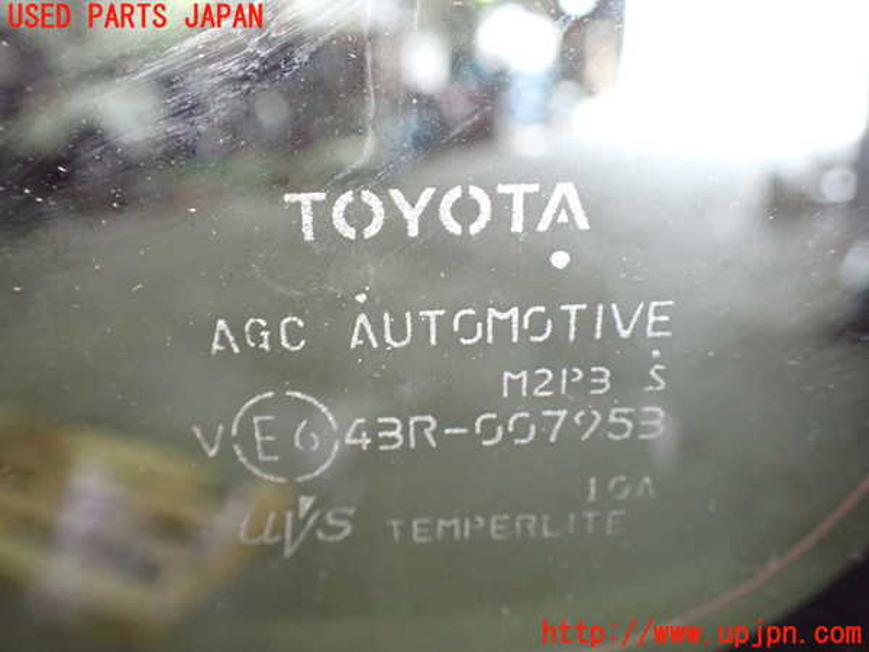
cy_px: 326
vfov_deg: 46.8
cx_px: 434
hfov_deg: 60.0
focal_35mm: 30
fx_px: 753
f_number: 2.3
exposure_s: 1/40
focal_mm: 5.4
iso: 800
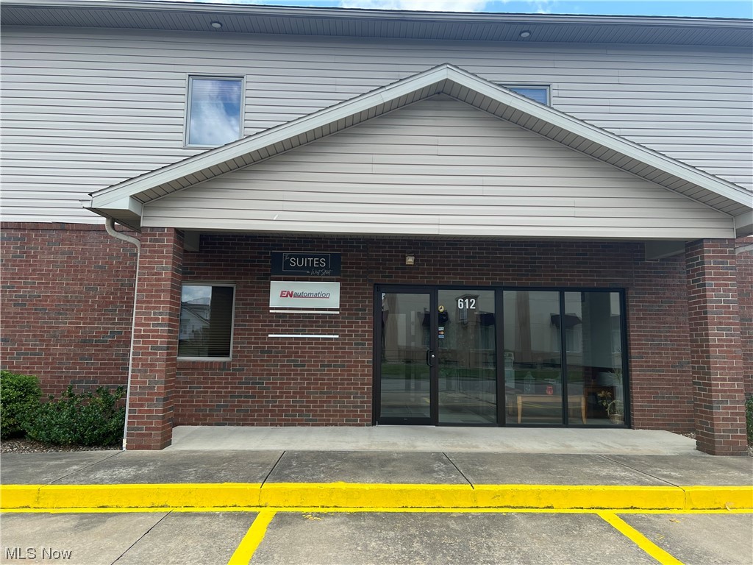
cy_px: 282
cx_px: 376
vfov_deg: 53.1
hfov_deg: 67.3
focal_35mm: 26
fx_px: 566
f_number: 1.5
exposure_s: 1/1377
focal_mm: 5.7
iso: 50
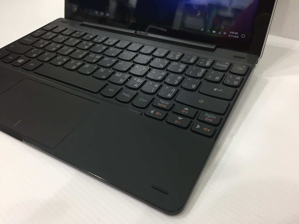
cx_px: 150
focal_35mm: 29
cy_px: 112
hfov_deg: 61.7
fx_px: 250
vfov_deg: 48.2
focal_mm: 4.15
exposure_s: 1/33
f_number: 2.2
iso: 100
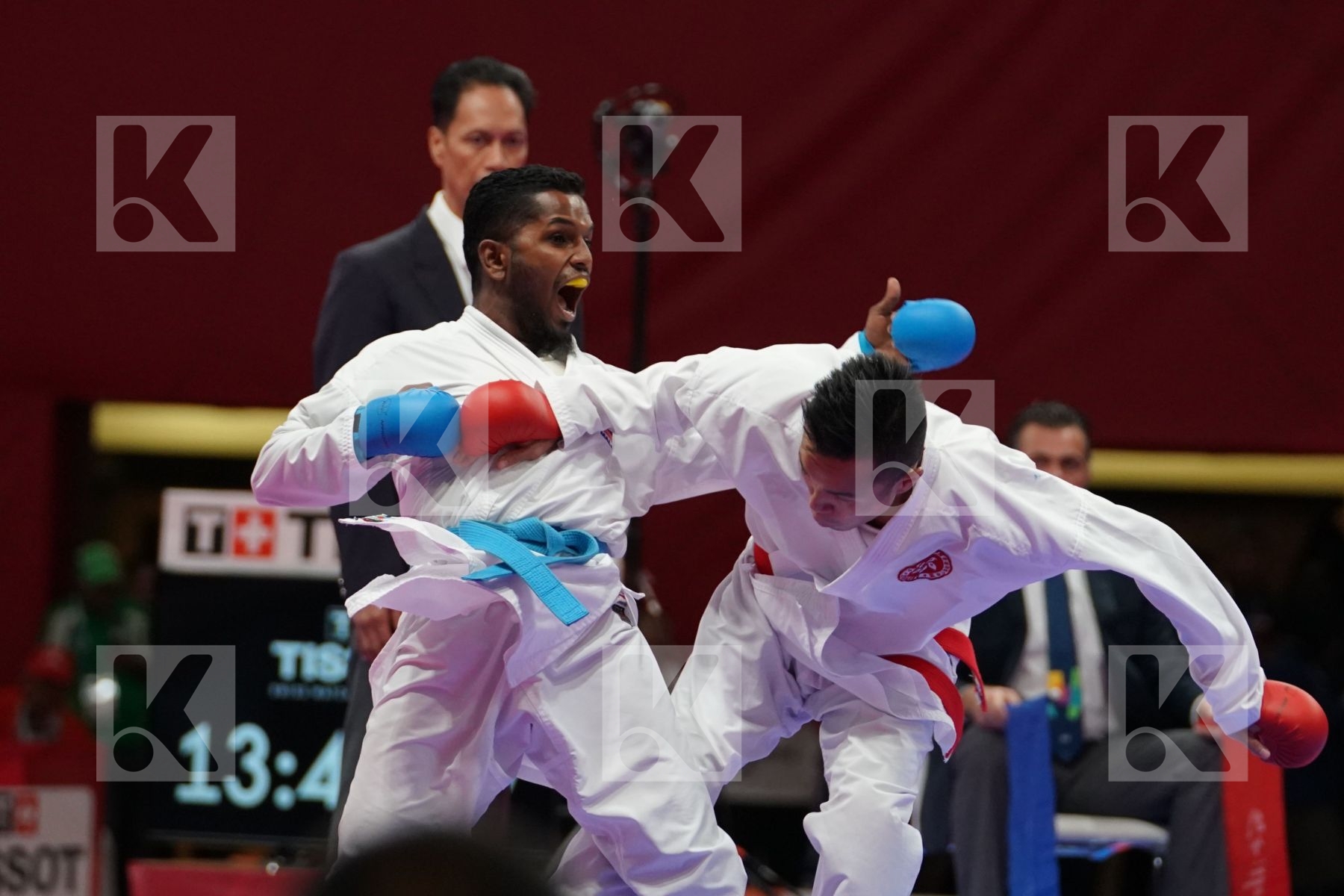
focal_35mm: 279
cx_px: 672
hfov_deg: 7.4
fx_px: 10415
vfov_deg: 4.9
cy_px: 448
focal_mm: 186
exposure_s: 1/1000
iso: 3200
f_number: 4
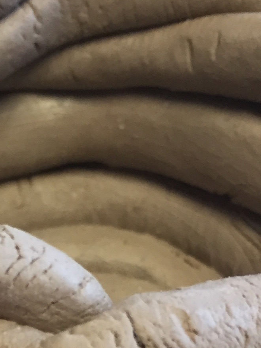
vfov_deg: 17.0
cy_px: 465
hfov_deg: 13.2
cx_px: -80
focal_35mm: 108
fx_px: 1086
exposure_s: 1/30
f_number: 2.2
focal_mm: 4.15
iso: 80
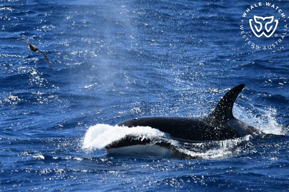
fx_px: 3612
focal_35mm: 450
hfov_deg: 4.6
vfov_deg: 3.1
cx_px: 144
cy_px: 96
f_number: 6
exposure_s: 1/8000
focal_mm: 450
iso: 1800
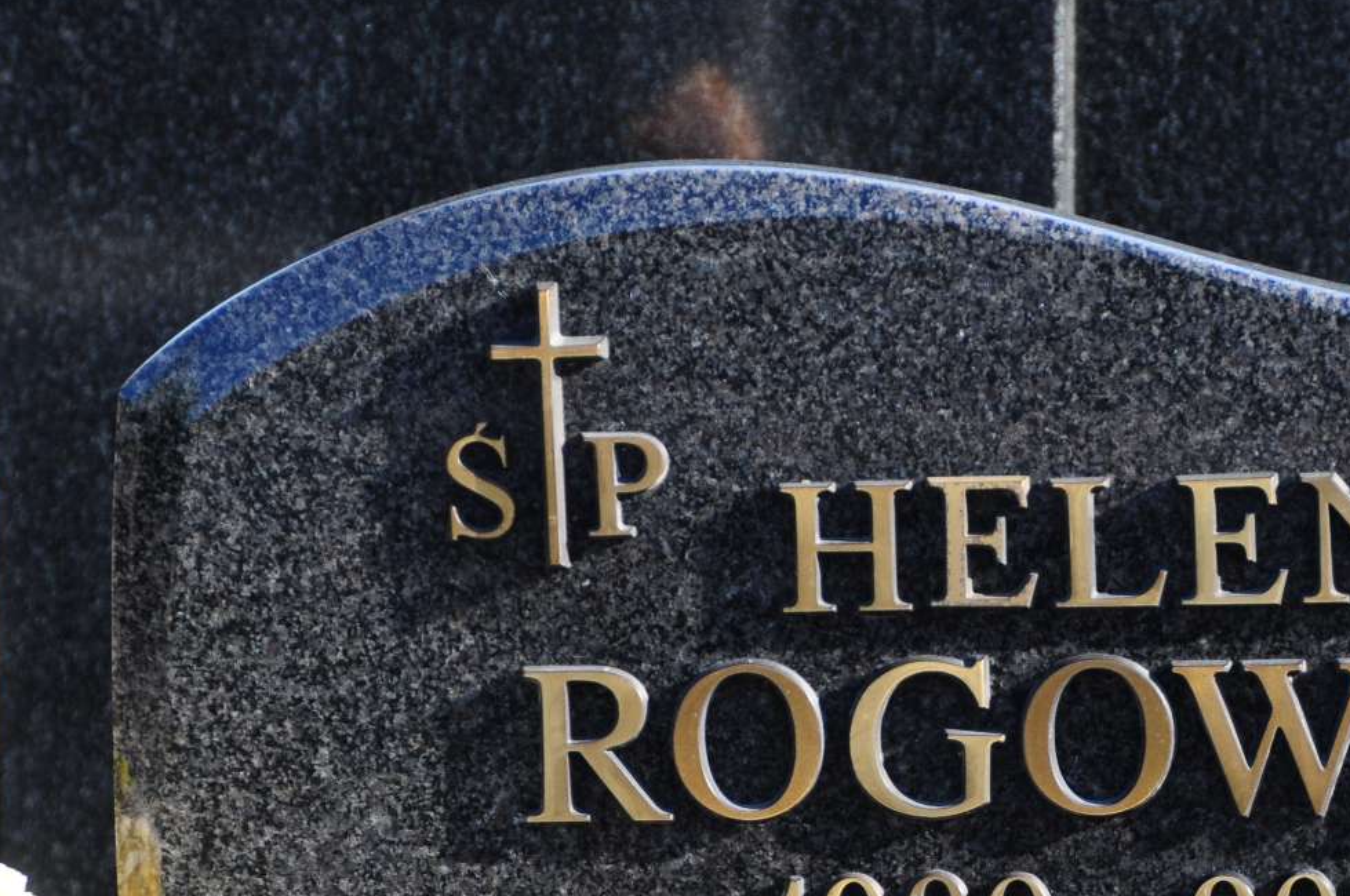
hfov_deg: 6.0
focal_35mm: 345
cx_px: 1004
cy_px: 929
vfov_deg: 4.0
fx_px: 12924
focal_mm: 105
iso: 320
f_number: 7.1
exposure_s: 1/400
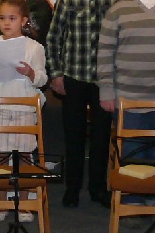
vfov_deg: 9.6
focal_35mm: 212
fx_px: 1372
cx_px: 36
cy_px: -30
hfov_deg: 6.5
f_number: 2.8
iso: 200
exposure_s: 1/30
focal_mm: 7.4
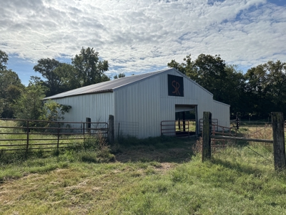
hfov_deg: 71.6
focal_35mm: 24
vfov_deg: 56.8
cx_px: 143
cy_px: 108
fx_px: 198
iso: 80
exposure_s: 1/9709
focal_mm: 6.86
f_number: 1.78
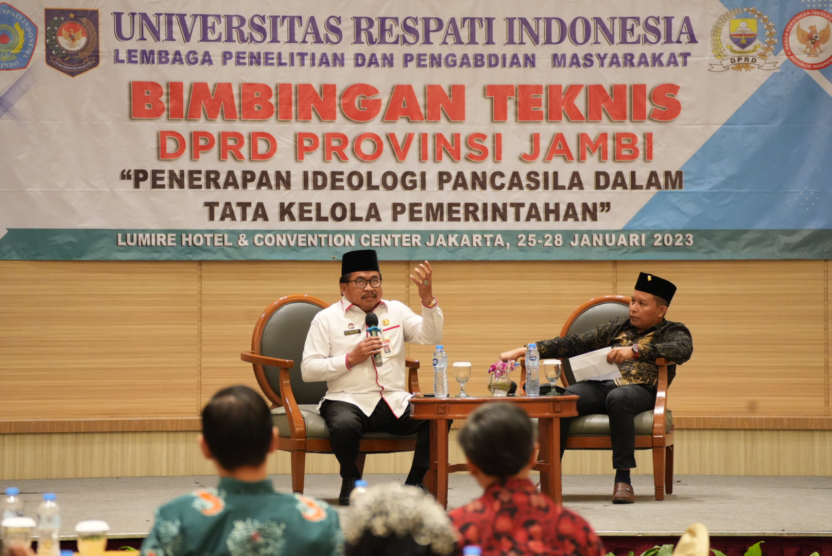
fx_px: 4093
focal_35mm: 177
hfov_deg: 11.6
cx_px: 416
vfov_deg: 7.8
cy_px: 278
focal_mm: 177
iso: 6400
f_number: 5.6
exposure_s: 1/200
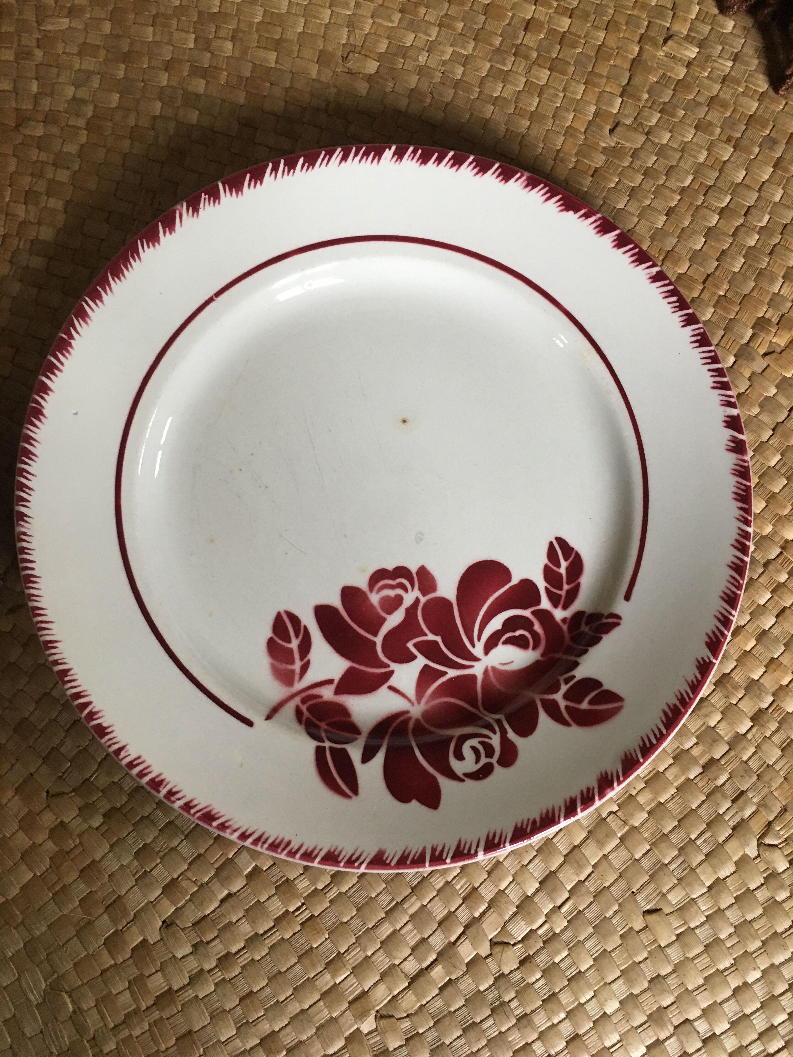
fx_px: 886
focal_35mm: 29
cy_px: 528
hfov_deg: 48.2
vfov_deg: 61.7
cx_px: 396
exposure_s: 1/33
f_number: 2.2
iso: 125
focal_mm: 4.15
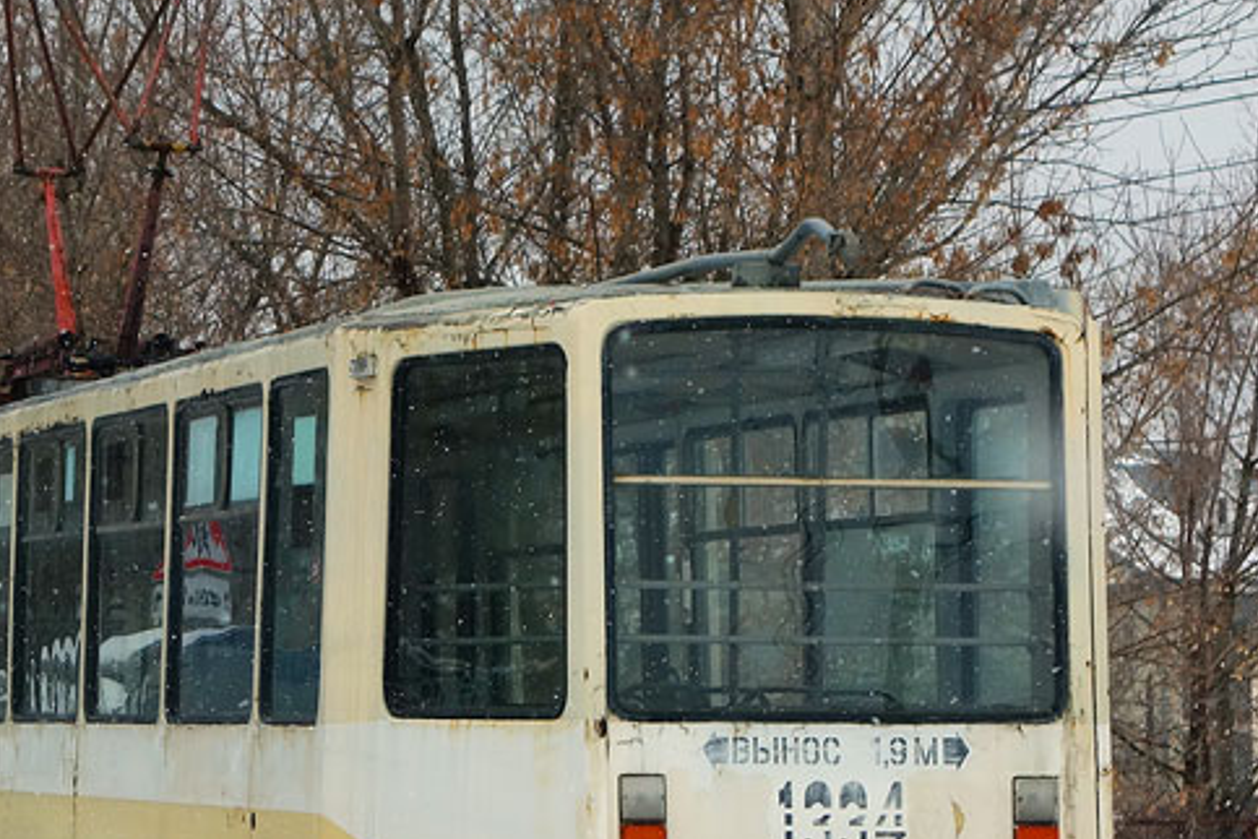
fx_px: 5730
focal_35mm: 164
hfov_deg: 12.5
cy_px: 438
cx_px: 409
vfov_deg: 8.4
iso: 125
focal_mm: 24.4
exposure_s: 1/500
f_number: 5
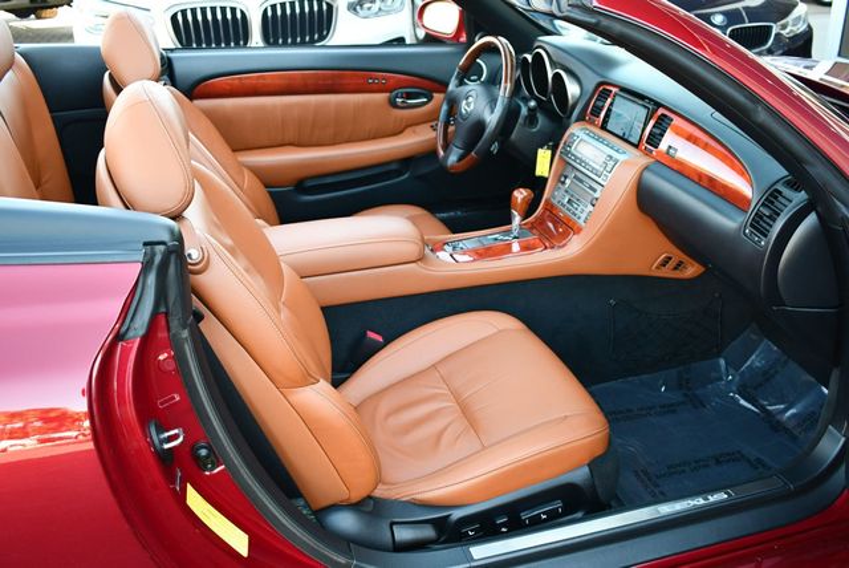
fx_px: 850
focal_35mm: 36
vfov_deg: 36.9
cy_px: 284
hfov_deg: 53.1
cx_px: 424
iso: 800
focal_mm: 18
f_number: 3.5
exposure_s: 1/250
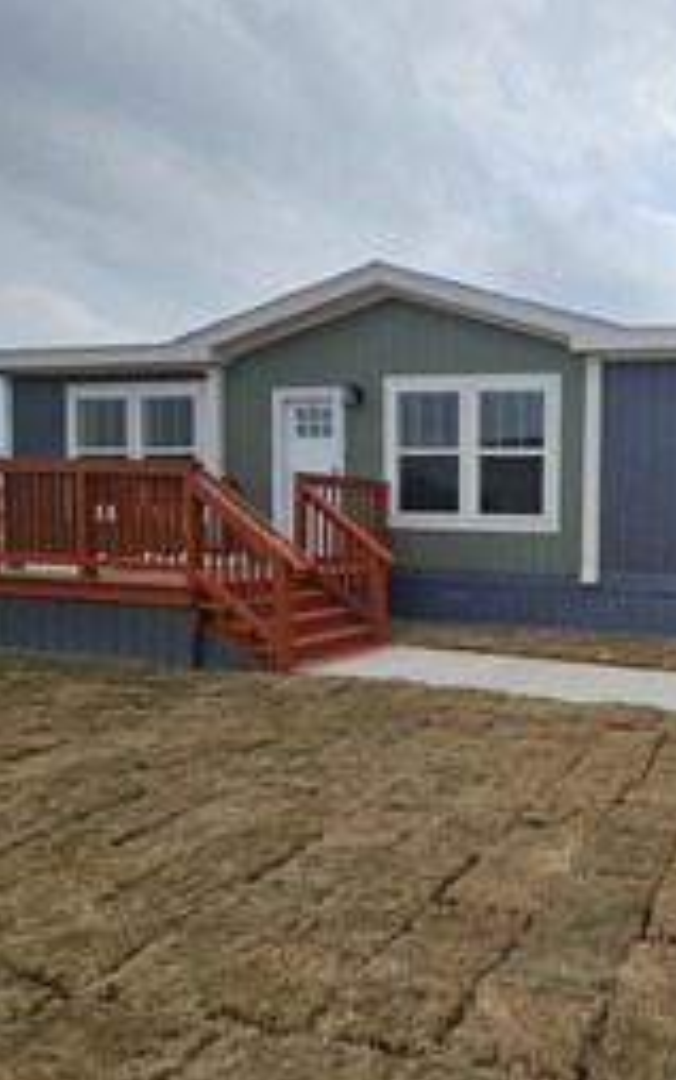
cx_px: 727
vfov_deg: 87.9
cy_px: 555
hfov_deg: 47.2
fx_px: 559
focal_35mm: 19
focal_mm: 2.2
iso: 50
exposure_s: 1/2775
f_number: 2.2
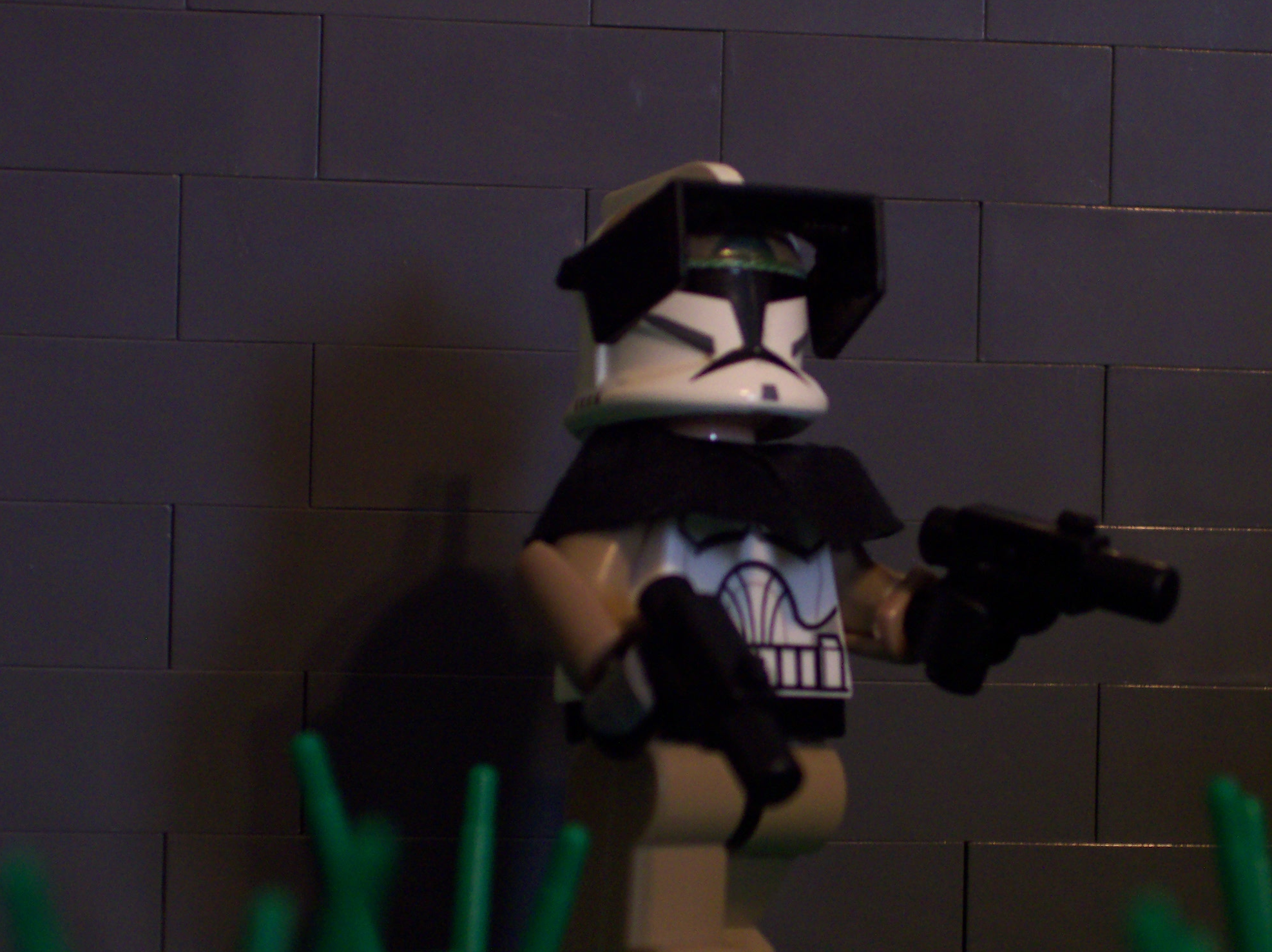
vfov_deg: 9.9
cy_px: 544
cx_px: 726
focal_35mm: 149
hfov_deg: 13.3
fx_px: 5472
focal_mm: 24
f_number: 4.8
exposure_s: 1/8
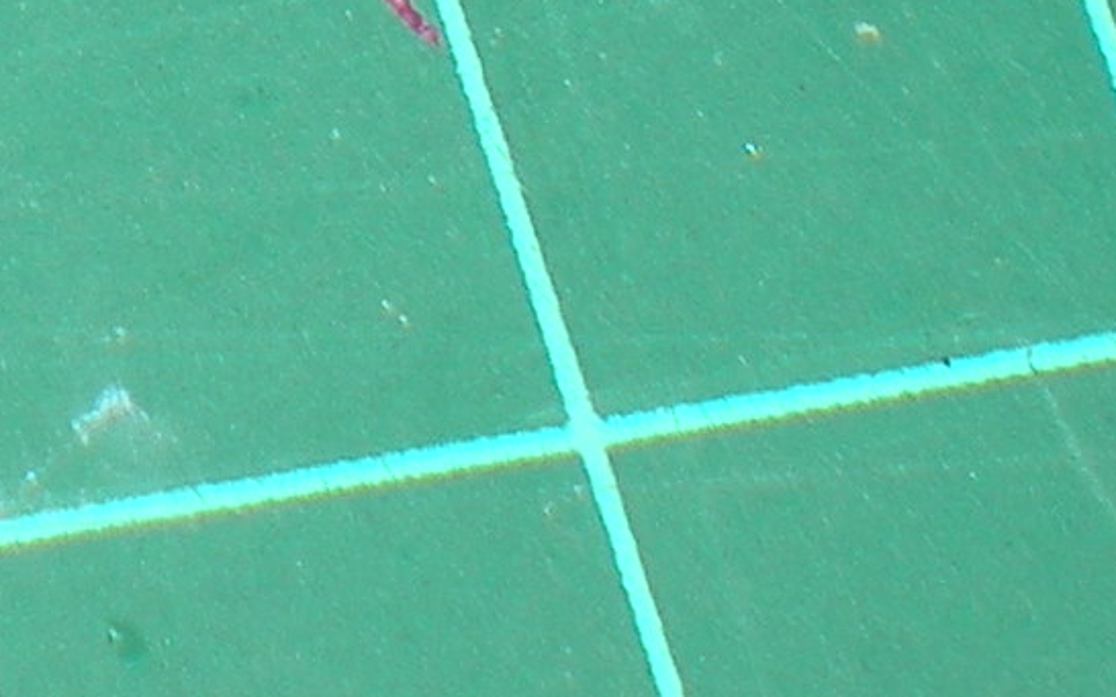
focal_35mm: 279
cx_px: -799
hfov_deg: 7.3
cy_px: -1414
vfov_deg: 4.5
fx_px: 8484
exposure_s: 1/60
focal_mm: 7.4
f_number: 4.9
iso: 64
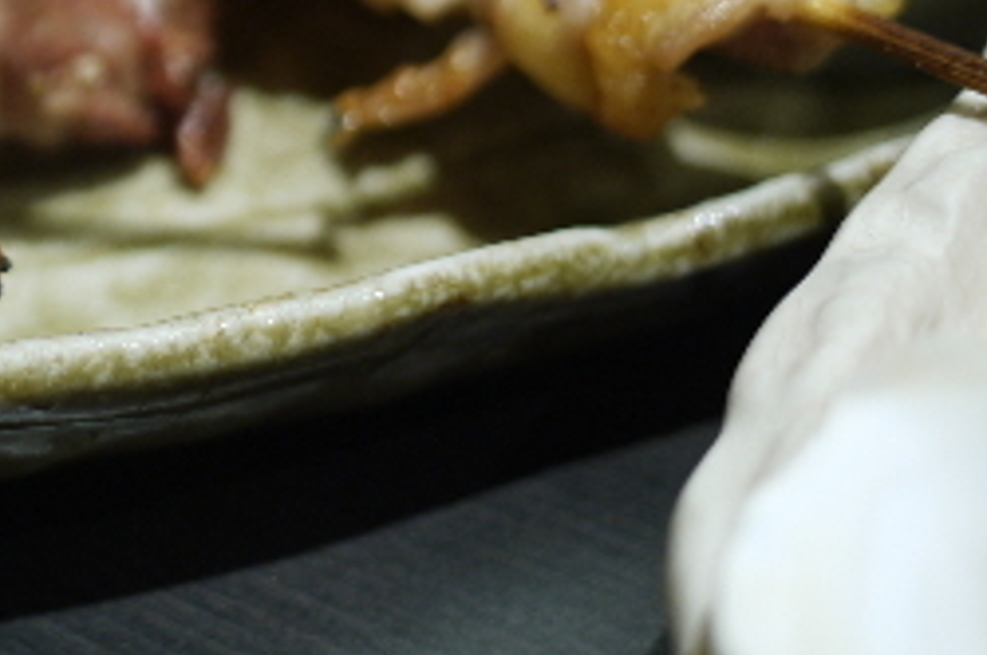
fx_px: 2738
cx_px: -186
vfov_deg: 13.3
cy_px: -130
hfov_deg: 19.3
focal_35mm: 100
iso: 100
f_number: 1.7
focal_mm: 20
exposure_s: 1/30
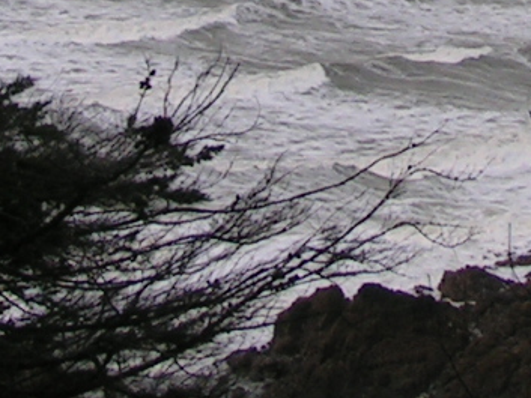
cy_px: -335
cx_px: 421
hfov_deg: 11.4
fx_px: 2639
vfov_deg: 8.3
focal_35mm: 172
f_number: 5.6
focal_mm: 5.8
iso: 50
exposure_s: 1/100
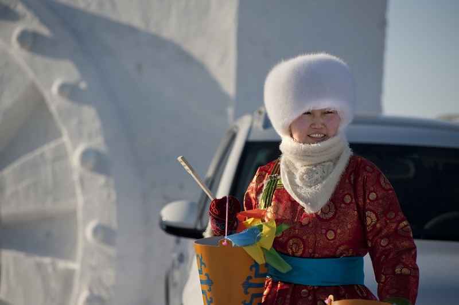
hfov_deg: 10.3
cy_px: 152
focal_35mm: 200
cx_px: 230
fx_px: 2548
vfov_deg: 6.9
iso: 200
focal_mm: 200
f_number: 5
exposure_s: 1/4000
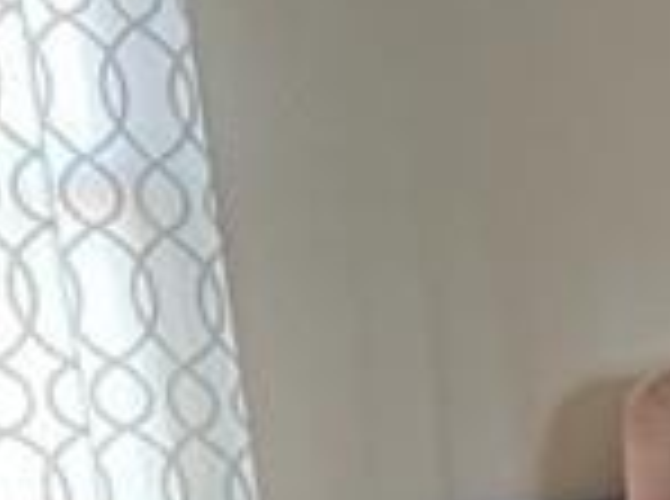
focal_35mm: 112
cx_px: 1282
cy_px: 694
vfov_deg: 12.6
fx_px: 2163
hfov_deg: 14.9
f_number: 1.5
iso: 500
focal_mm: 5.7
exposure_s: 1/40
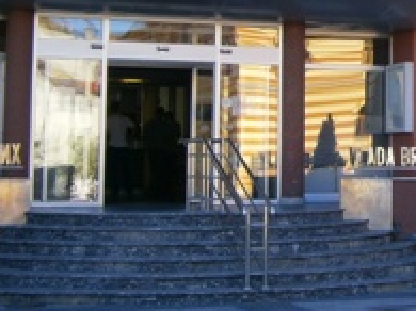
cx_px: 395
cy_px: 23
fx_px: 1225
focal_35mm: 102
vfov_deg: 14.3
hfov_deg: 18.9
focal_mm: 5.5
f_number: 2.9
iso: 80
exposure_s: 1/320
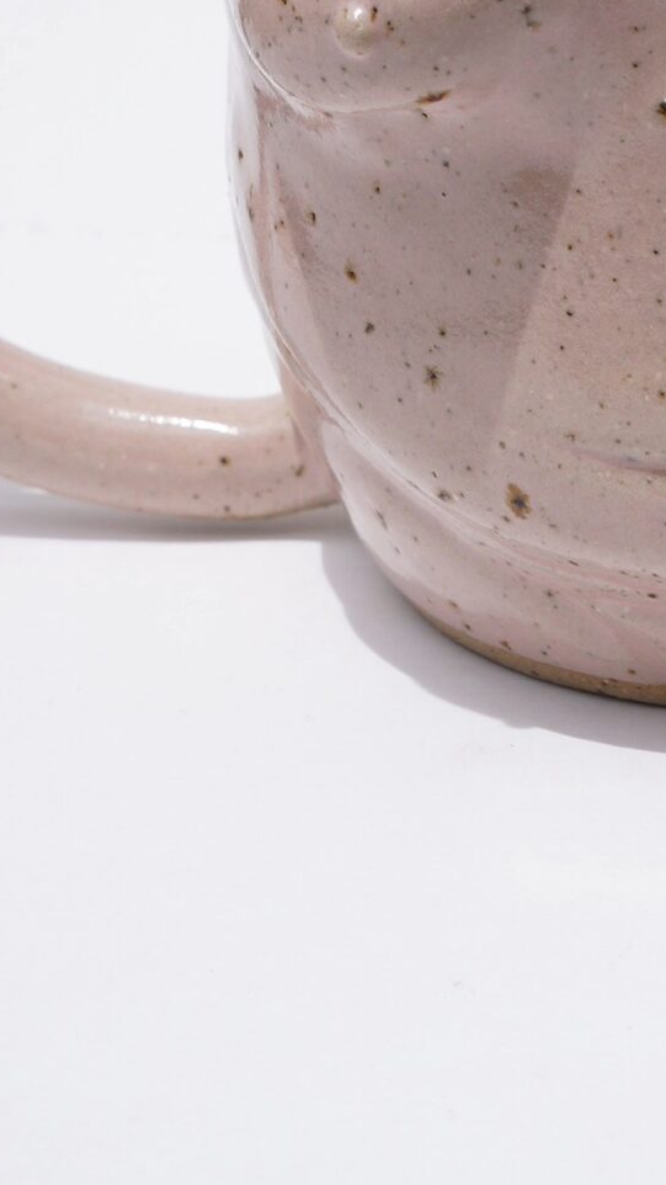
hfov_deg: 11.6
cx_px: 702
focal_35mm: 103
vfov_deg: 20.7
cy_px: 448
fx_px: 3234
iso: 100
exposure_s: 1/200
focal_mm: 25
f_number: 10
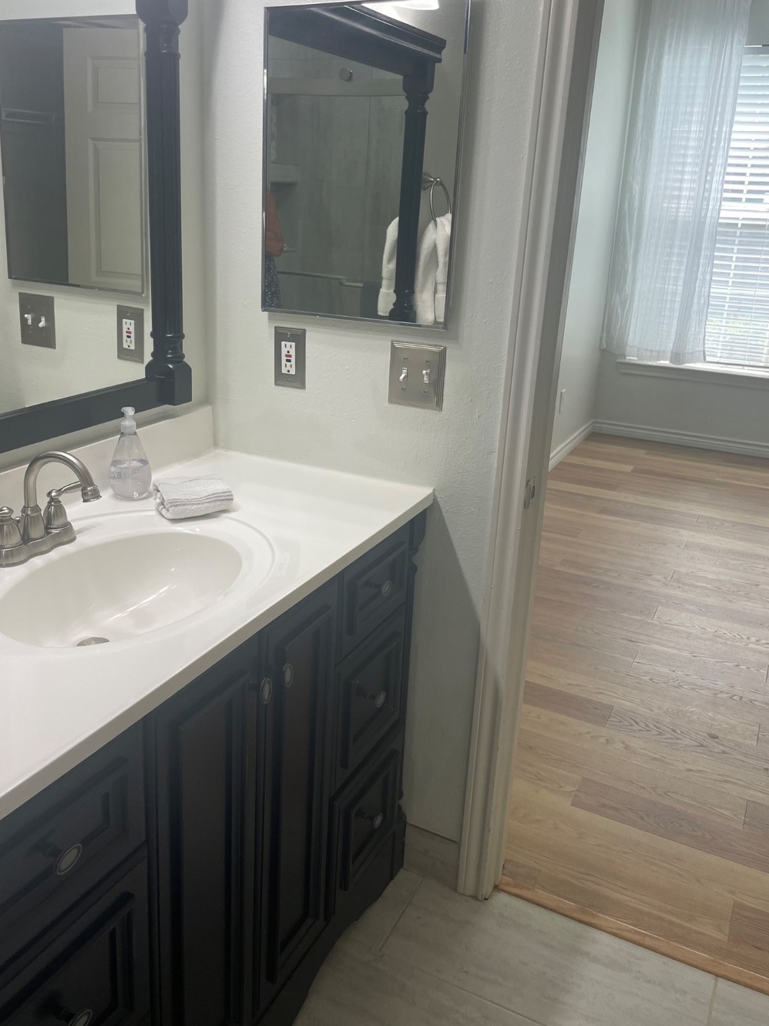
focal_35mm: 30
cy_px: 457
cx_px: 337
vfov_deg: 59.8
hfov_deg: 46.7
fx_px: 889
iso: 40
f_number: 1.6
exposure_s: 1/120
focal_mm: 4.2
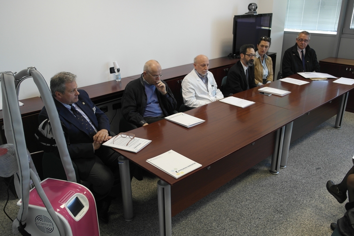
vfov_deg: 43.6
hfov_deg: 61.9
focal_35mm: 30
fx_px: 295
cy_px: 118
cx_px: 177
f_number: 3.5
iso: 400
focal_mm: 20
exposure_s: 1/60
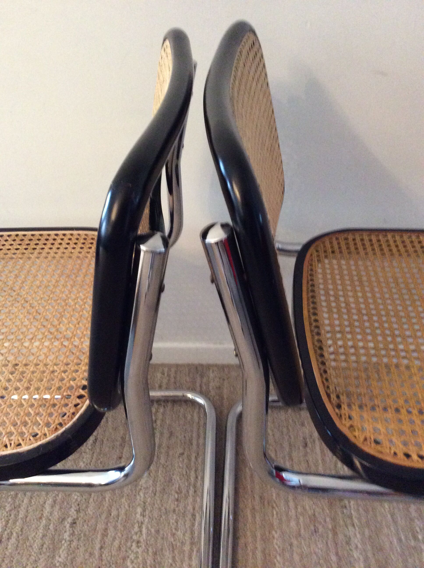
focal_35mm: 32
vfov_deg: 56.9
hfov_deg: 44.1
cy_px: 284
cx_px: 212
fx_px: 524
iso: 320
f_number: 2.4
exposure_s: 1/20
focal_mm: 3.3
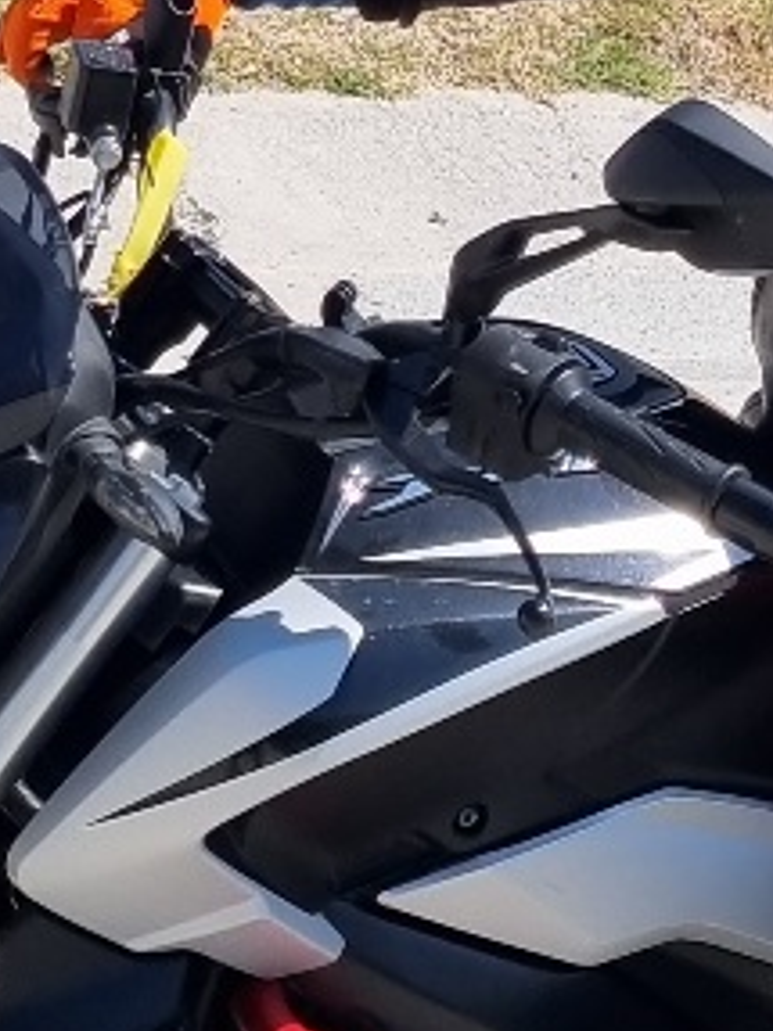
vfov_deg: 12.4
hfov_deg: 10.1
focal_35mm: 145
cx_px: 759
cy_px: -873
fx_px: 4320
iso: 50
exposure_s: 1/5000
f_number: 1.8
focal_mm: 5.4
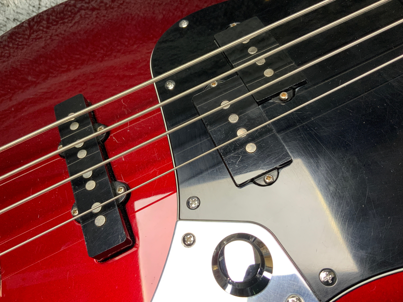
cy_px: 151
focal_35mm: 29
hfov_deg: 61.7
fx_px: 338
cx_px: 202
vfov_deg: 48.2
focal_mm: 3
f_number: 1.8
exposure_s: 1/60
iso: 100
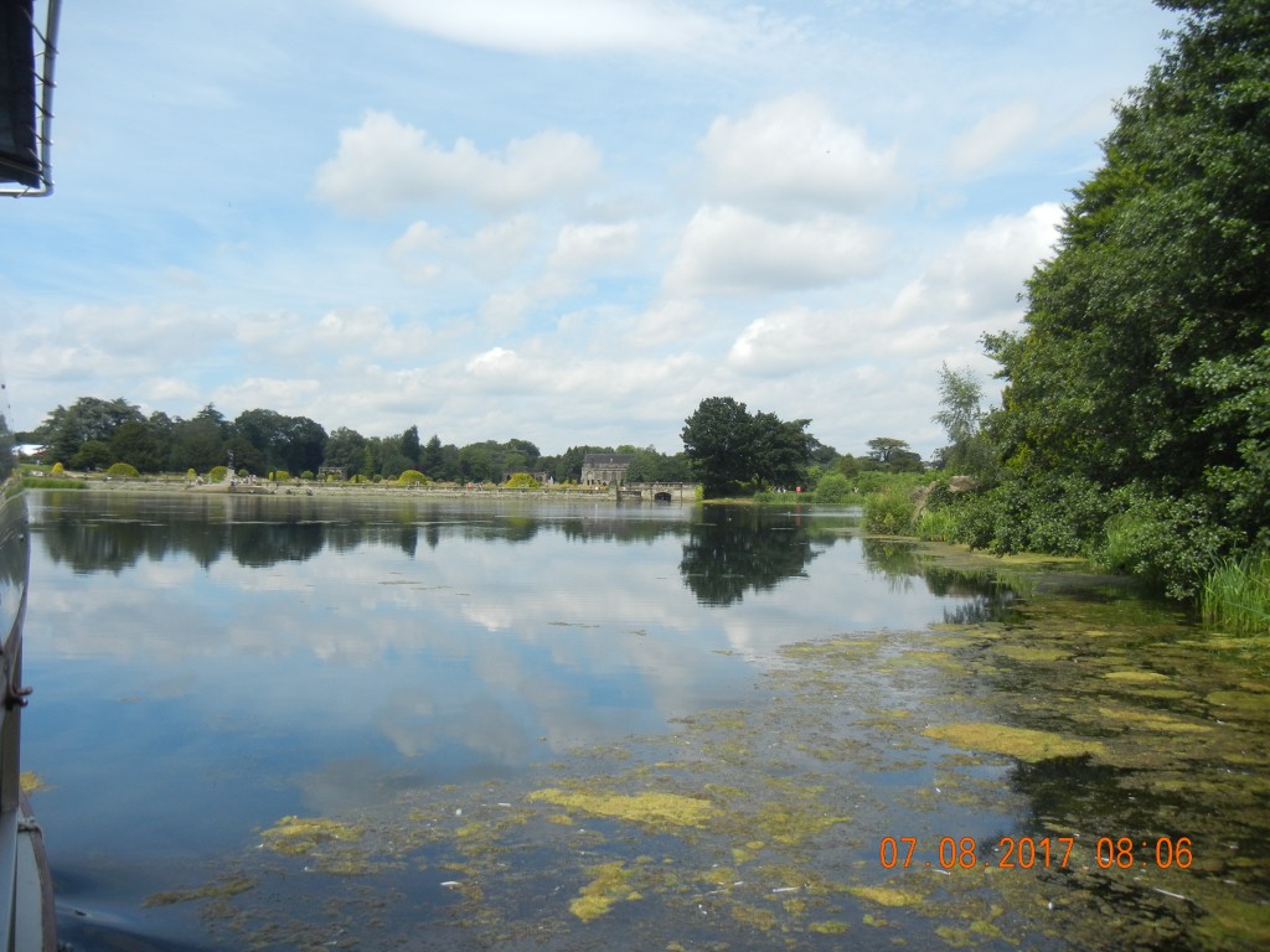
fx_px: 1101
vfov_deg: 46.8
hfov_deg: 60.0
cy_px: 476
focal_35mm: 30
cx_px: 635
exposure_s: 1/444
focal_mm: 5.4
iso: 160
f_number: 7
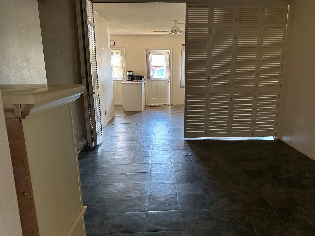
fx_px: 246
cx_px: 169
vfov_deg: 51.2
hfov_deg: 65.2
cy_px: 131
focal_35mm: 27
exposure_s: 1/60
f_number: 1.78
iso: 800
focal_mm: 6.76
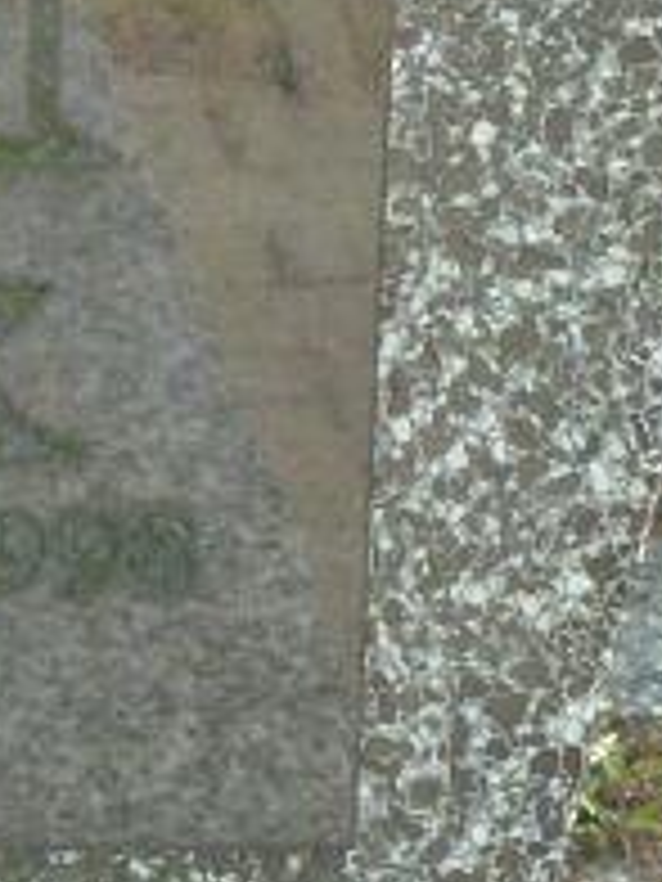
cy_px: 194
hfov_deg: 4.1
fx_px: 9256
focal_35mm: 363
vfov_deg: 5.5
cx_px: -351
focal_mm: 18.2
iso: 500
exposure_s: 1/200
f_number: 4.4
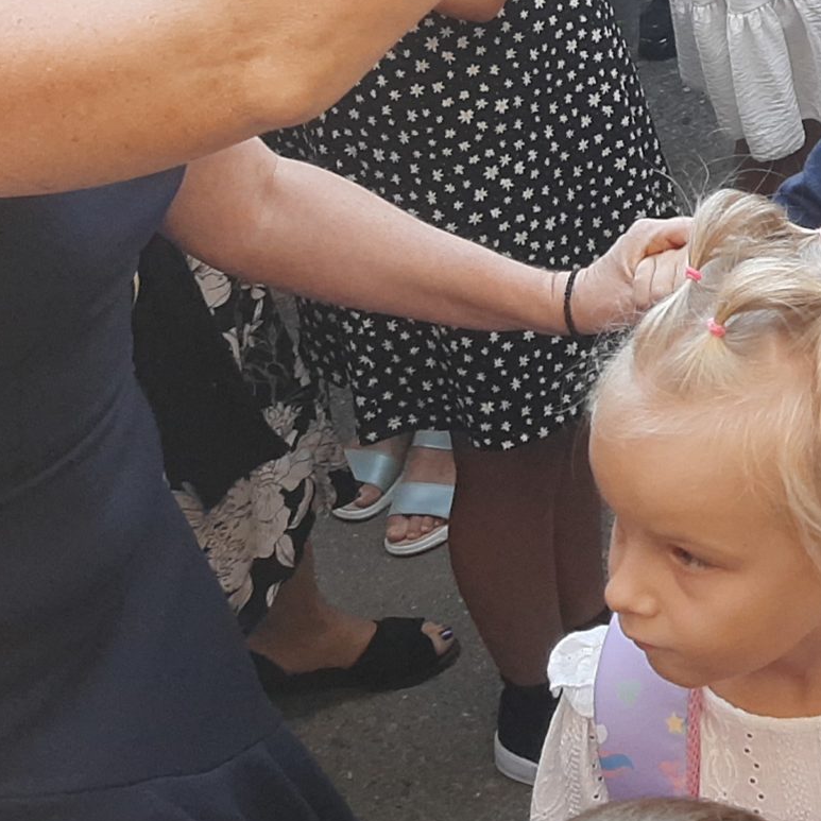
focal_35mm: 79
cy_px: -150
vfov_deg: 20.6
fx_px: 2120
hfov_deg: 19.4
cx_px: 1201
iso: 40
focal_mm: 3.93
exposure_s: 1/109
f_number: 1.7
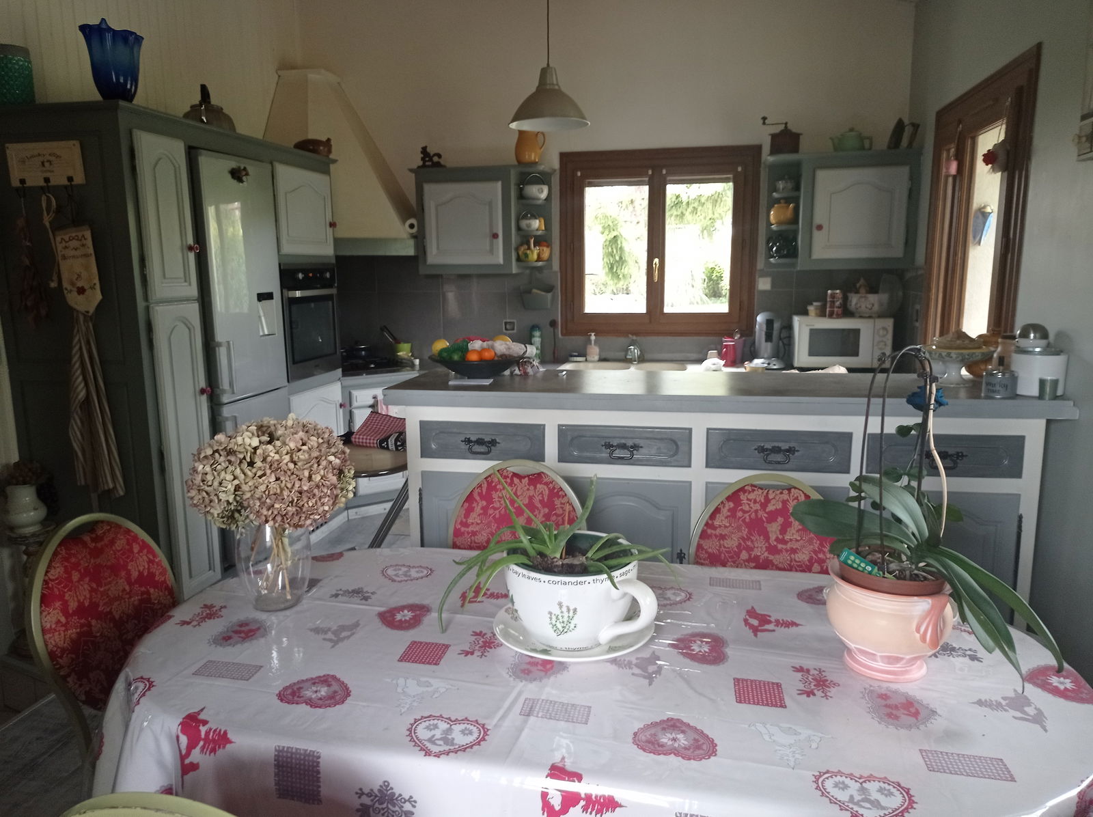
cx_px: 546
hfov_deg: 63.5
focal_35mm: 28
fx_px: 883
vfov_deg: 49.7
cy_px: 408
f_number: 1.79
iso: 233
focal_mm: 4.7
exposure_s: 1/50
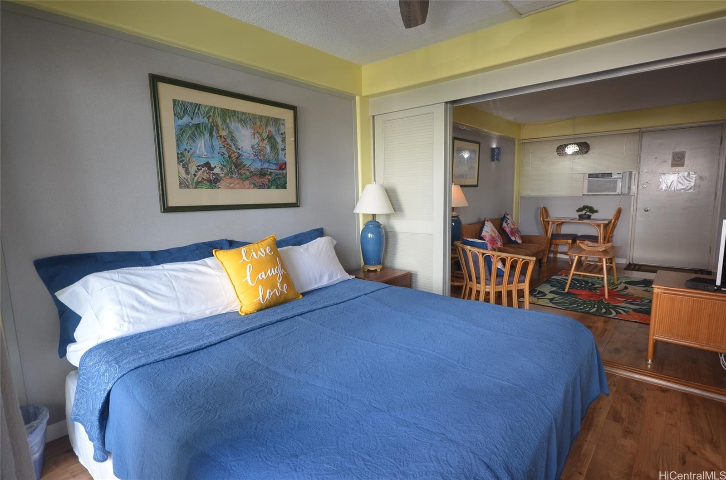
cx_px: 363
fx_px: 392
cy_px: 240
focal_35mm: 20
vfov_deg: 63.0
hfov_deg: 85.5
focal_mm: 13
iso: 450
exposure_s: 1/60
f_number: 4.5
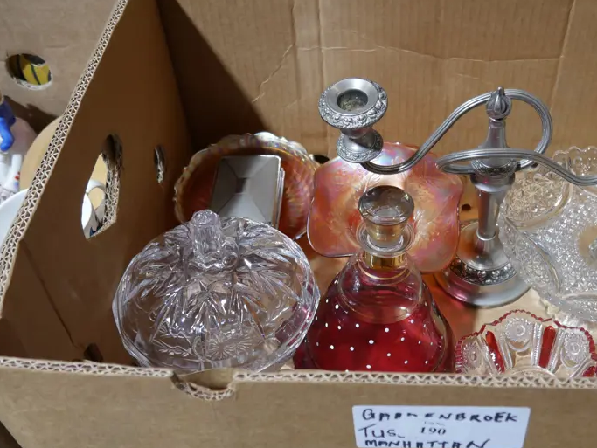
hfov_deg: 44.1
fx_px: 725
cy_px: 221
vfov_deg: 34.4
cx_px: 398
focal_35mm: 42
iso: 400
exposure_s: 1/60
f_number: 3.5
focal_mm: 14
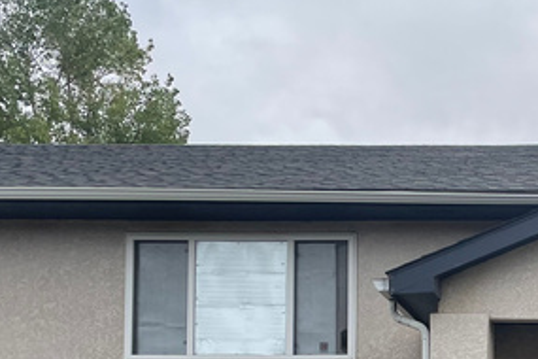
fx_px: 1136
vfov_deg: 16.9
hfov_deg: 24.7
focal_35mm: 76
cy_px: 463
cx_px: 602
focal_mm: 4.2
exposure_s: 1/3040
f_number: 1.6
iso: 32
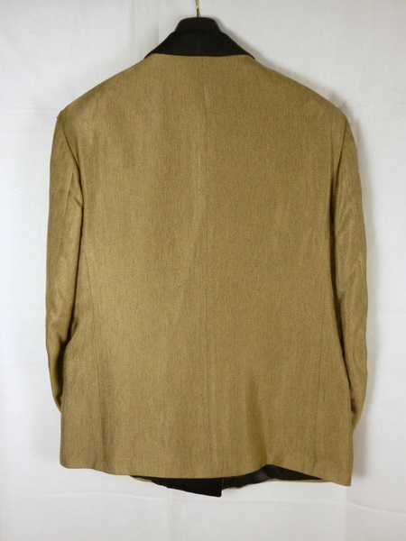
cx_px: 203
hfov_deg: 46.8
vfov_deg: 60.0
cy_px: 270
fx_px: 469
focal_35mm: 30
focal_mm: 5.4
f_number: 3.4
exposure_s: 1/200
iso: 400
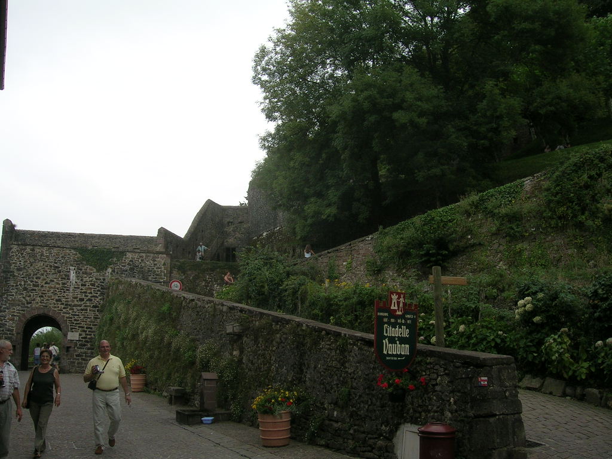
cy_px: 230
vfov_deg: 40.7
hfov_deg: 52.6
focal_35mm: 35
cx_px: 306
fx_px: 619
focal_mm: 5.4
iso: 50
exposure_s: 1/338
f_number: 4.8
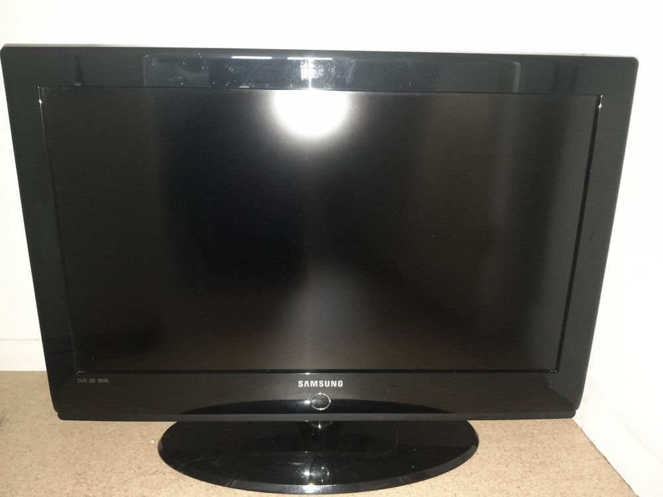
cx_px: 332
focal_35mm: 26
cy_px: 248
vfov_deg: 53.1
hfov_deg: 67.3
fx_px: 498
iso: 640
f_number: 1.8
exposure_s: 1/17
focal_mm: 3.98
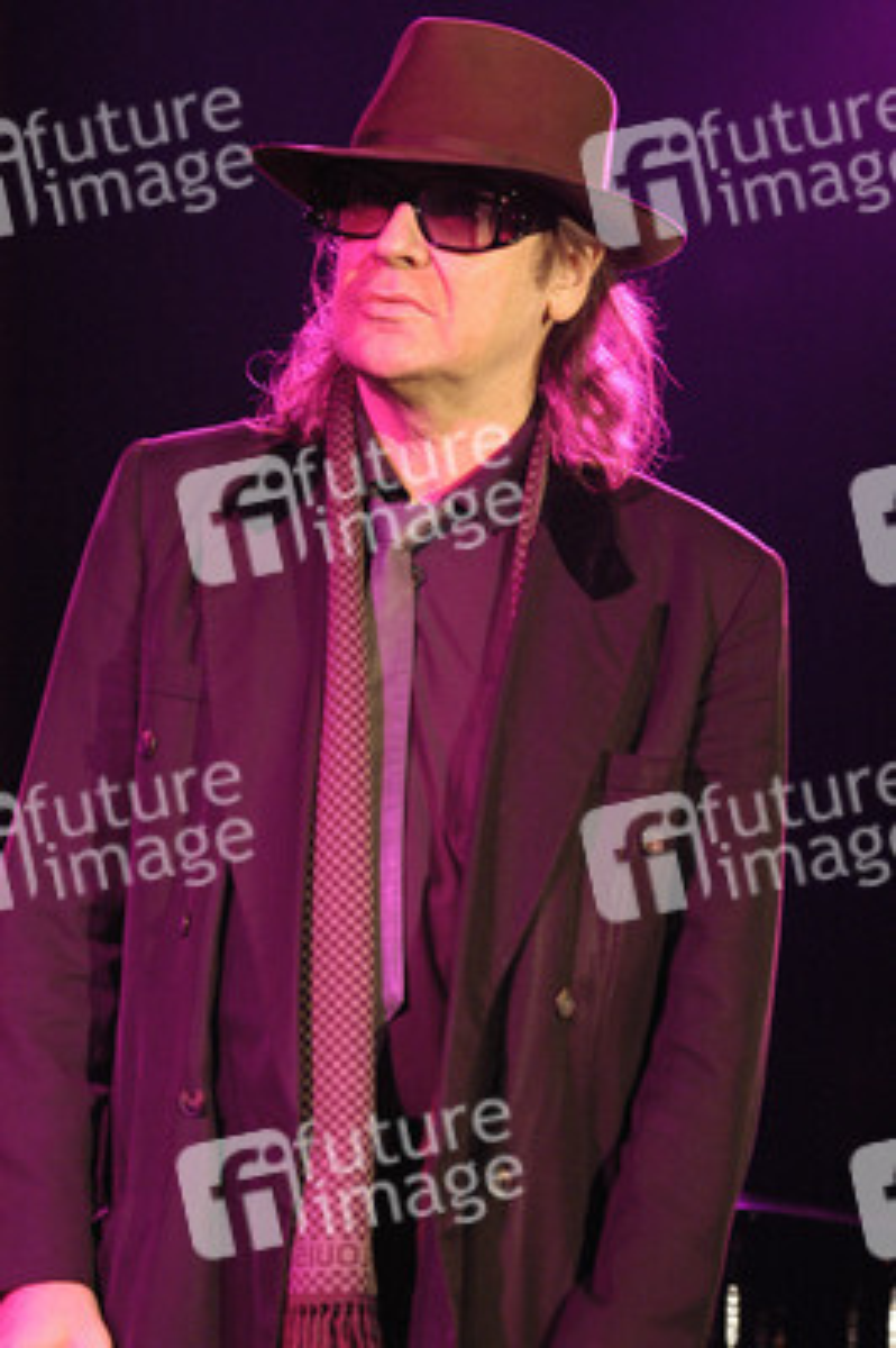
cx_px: 448
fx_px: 7573
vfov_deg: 10.2
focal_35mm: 202
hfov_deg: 6.8
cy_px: 674
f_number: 2.8
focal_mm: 135
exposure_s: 1/90
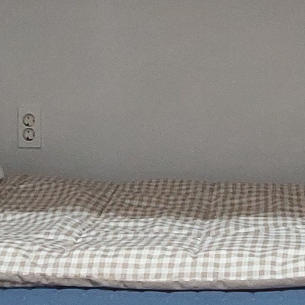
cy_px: 18
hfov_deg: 22.6
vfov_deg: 22.4
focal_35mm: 75
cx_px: 267
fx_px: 748
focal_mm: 1.74
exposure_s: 1/50
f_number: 2.2
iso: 400
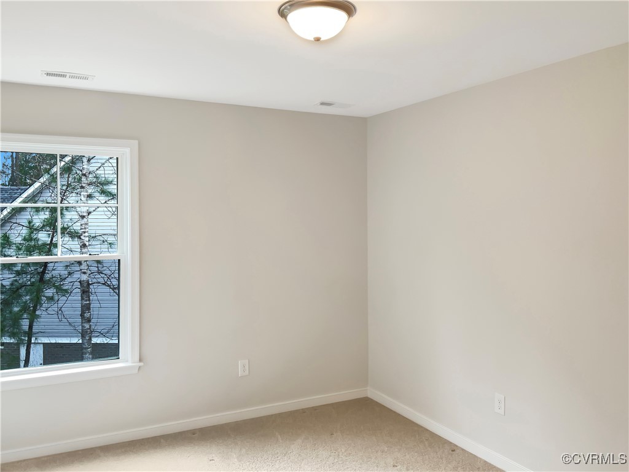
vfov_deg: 48.2
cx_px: 314
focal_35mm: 29
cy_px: 236
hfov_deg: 61.7
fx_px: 527
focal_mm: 3
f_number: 1.8
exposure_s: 1/24
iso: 16
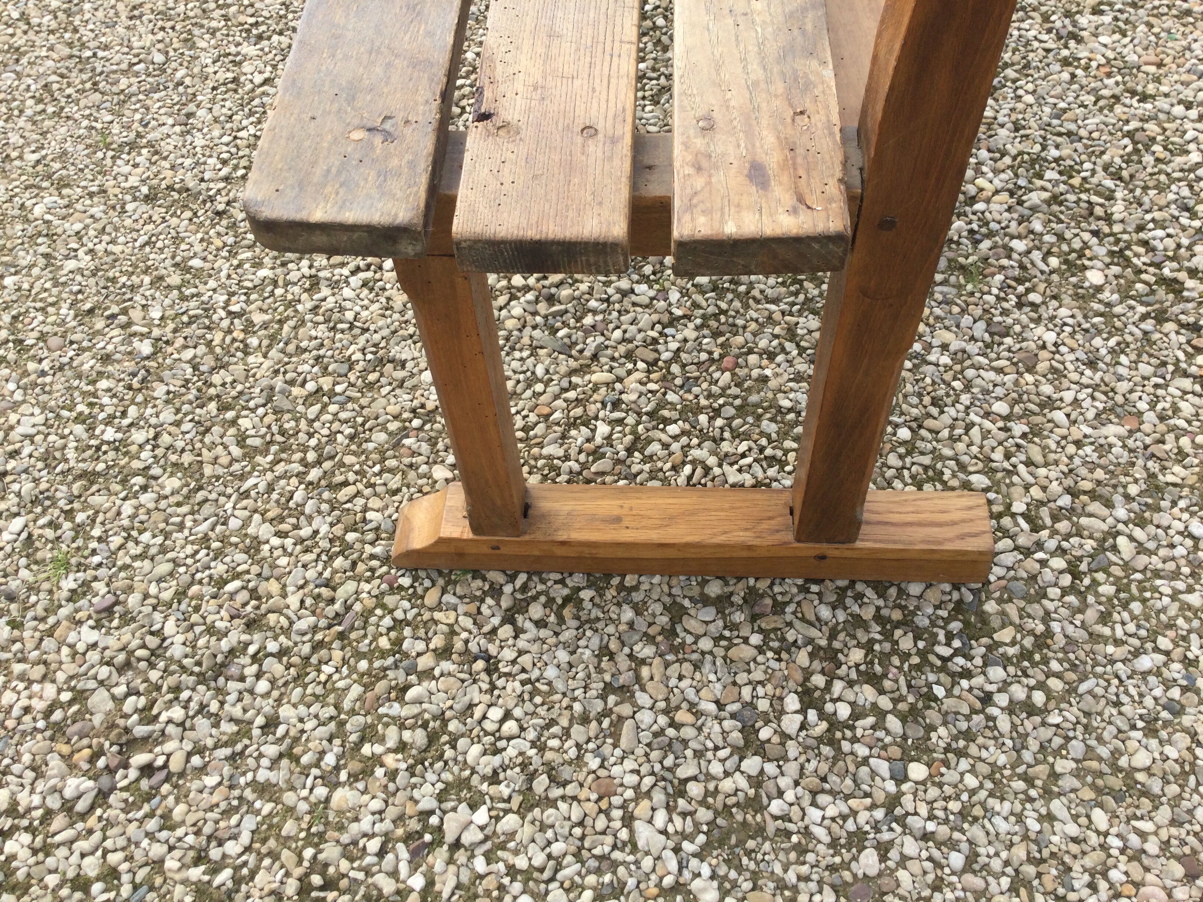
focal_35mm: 31
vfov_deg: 45.4
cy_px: 451
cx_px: 602
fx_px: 1077
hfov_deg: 58.4
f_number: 2.4
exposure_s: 1/612
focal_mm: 3.3
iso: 25
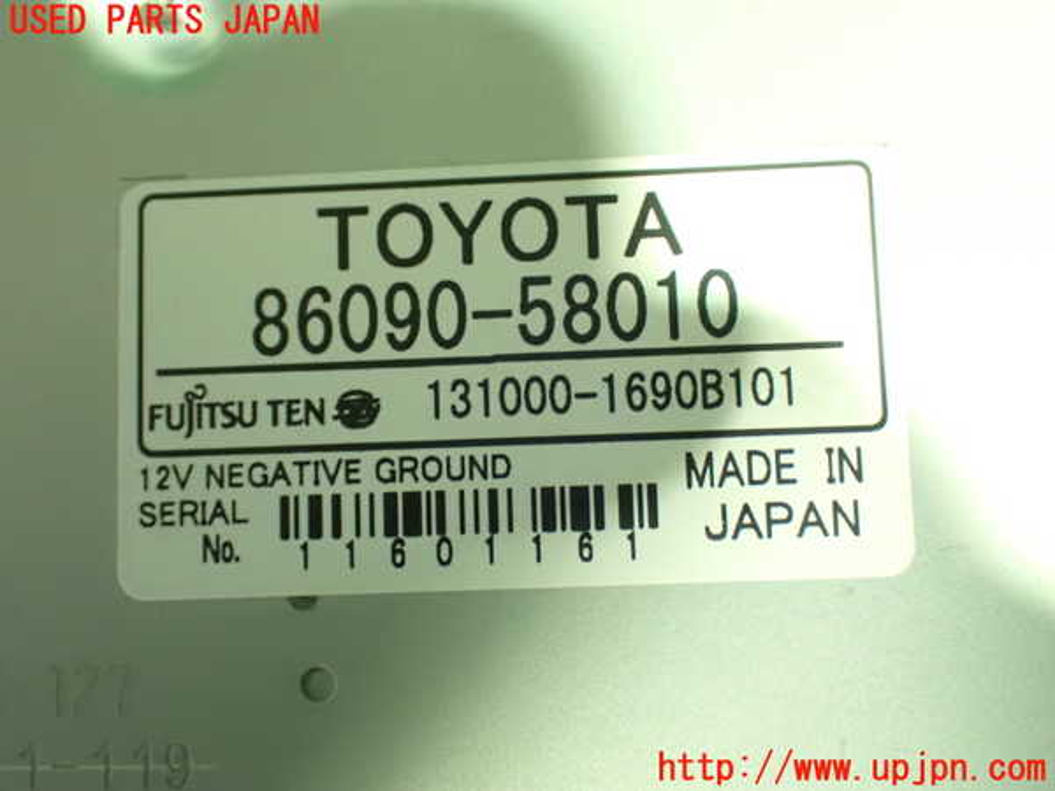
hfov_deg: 42.9
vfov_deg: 32.9
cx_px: 528
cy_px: 396
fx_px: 1341
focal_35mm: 44
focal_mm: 7.84
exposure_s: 1/15
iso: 1600
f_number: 2.9
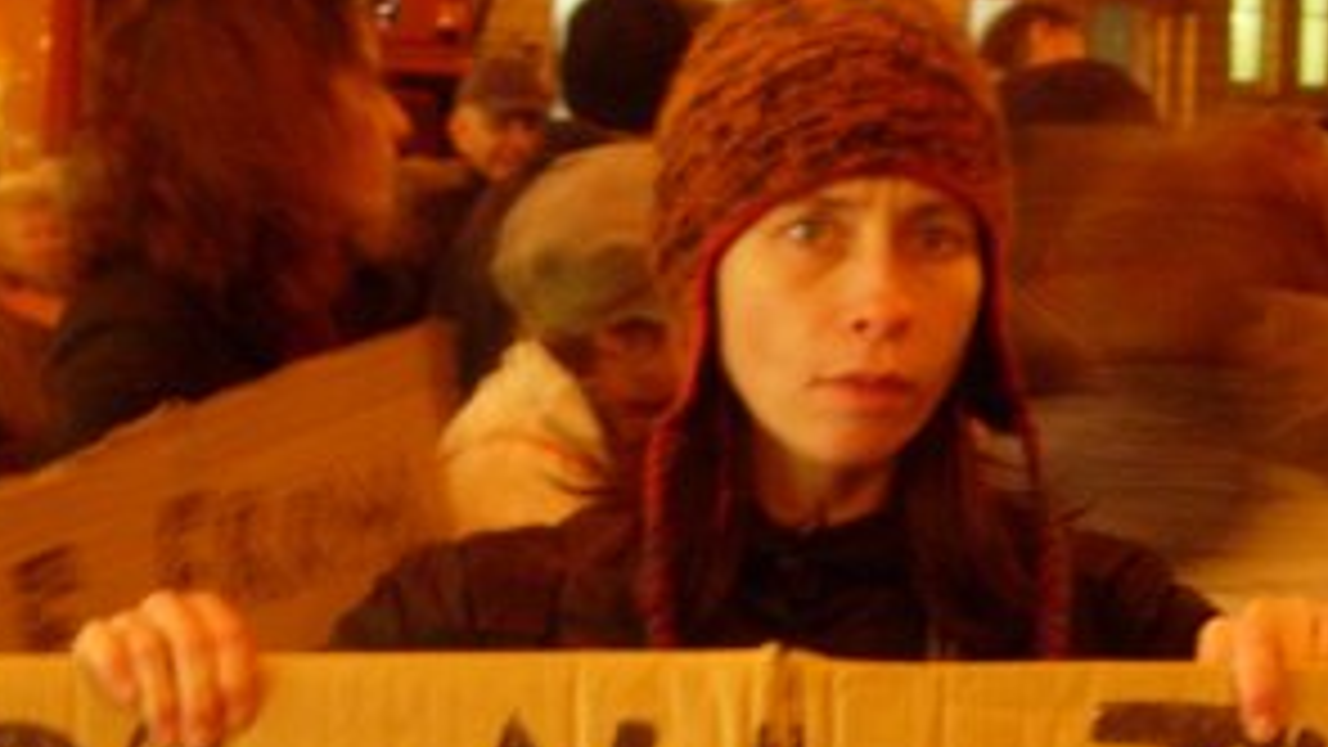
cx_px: 779
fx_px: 4296
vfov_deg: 9.8
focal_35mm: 122
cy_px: 900
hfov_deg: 17.6
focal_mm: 10.6
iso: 173
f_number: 3.2
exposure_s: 1/4
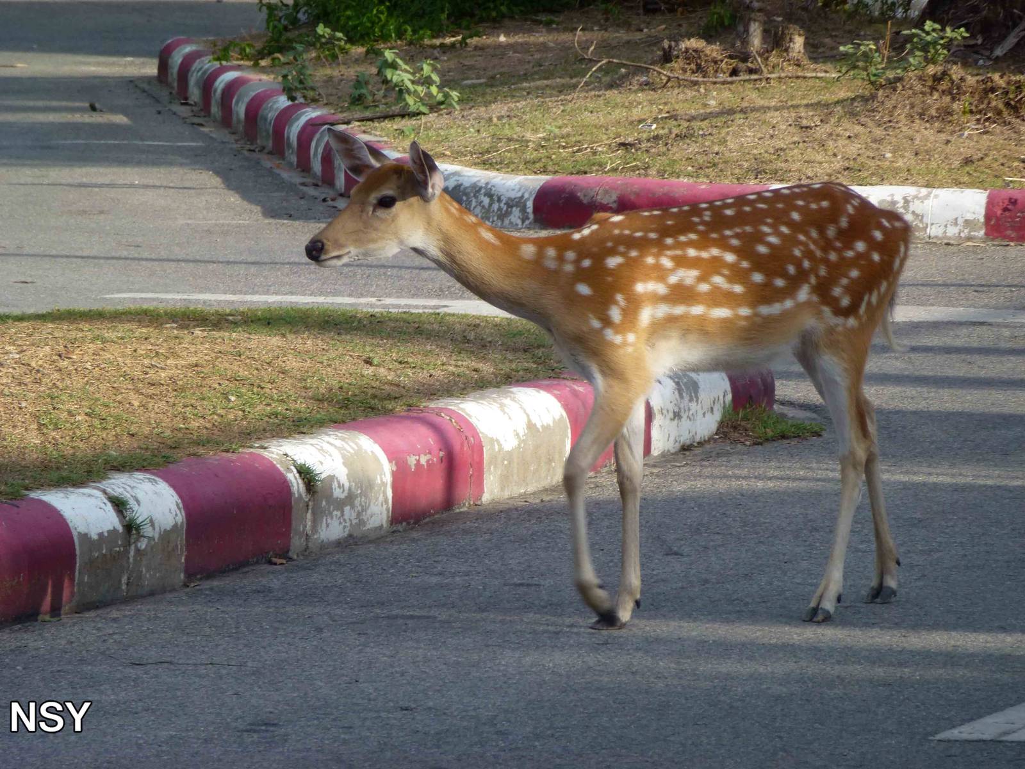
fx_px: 10512
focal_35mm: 355
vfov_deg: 4.2
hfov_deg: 5.6
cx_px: 512
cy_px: 384
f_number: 5.9
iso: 100
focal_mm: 63.6
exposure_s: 1/160
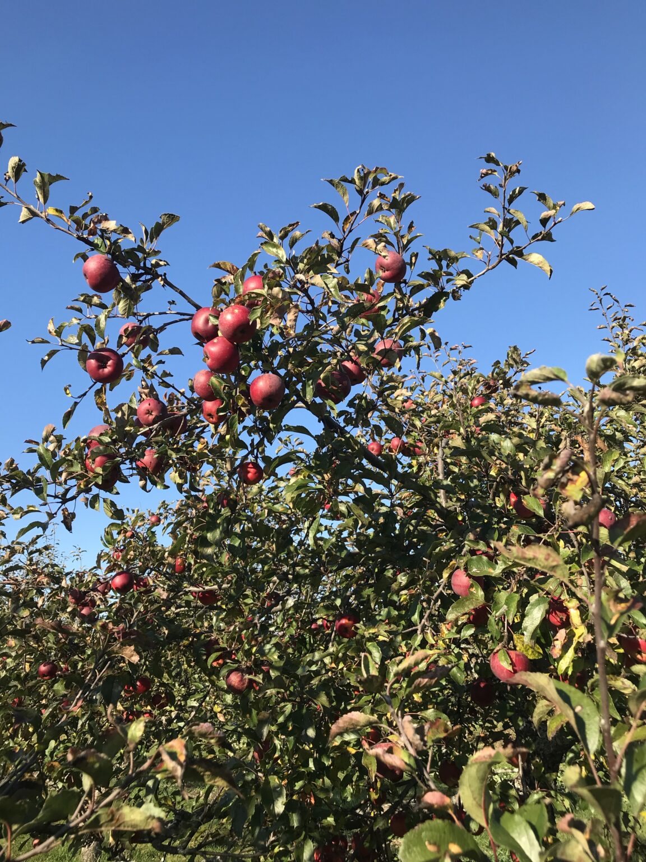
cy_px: 431
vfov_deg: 63.4
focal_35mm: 28
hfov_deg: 49.7
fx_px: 697
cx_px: 323
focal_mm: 3.99
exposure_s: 1/1041
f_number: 1.8
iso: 20
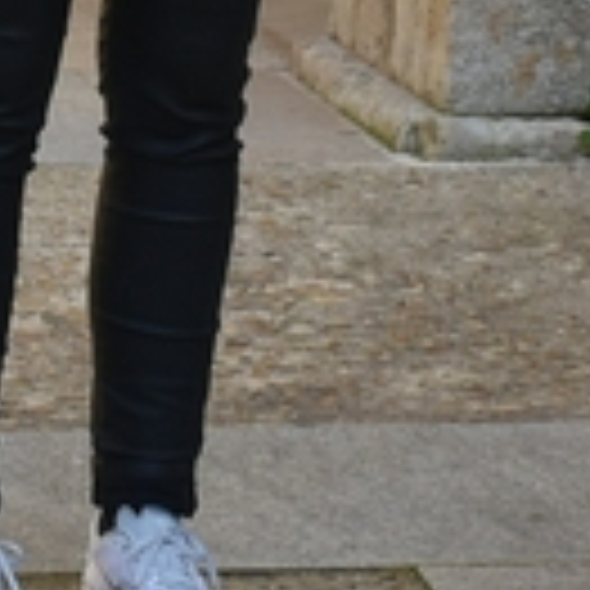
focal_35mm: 307
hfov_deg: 5.7
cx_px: -9
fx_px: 5918
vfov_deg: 5.6
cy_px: -365
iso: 400
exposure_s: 1/200
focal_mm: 35
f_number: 7.1
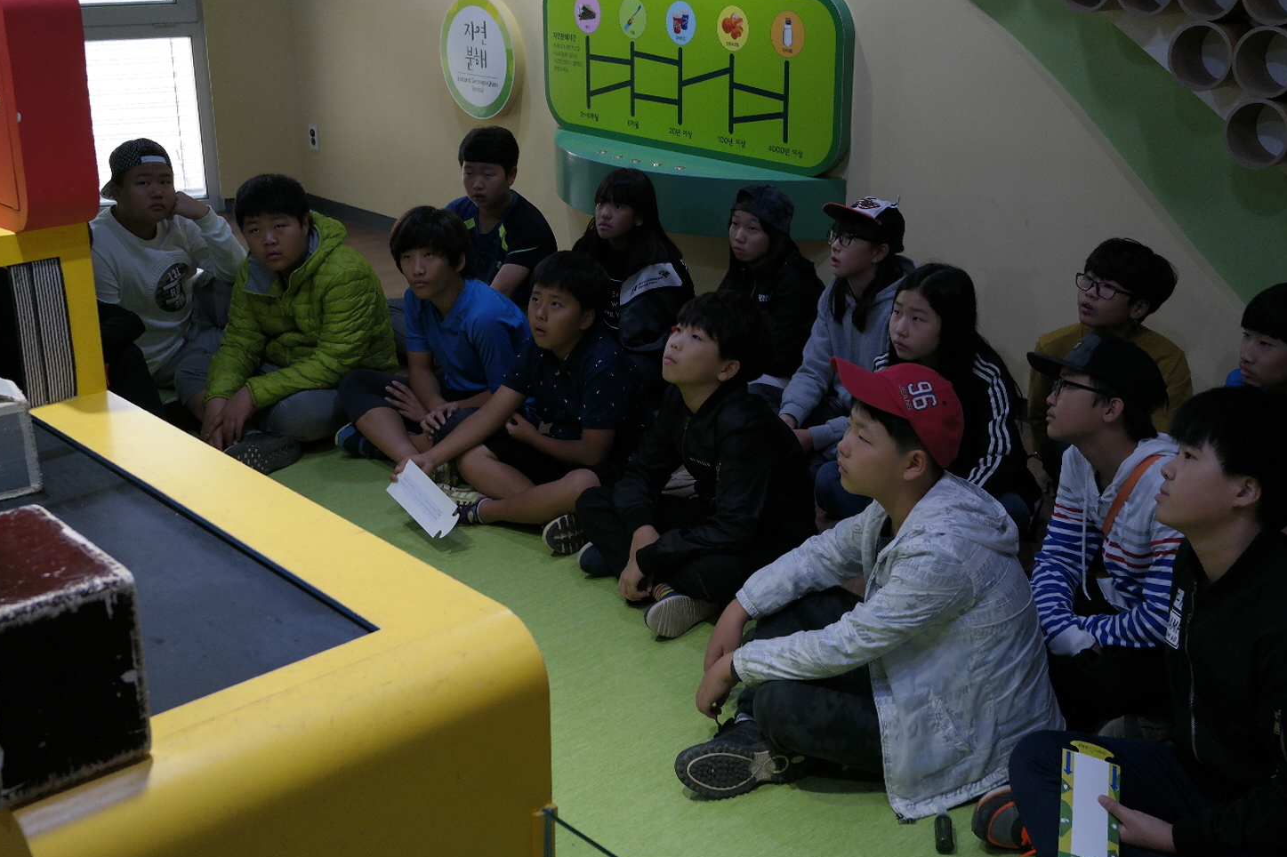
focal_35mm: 43
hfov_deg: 45.4
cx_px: 672
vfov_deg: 31.1
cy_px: 365
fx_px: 1537
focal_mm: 24
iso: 400
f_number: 3.5
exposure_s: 1/50
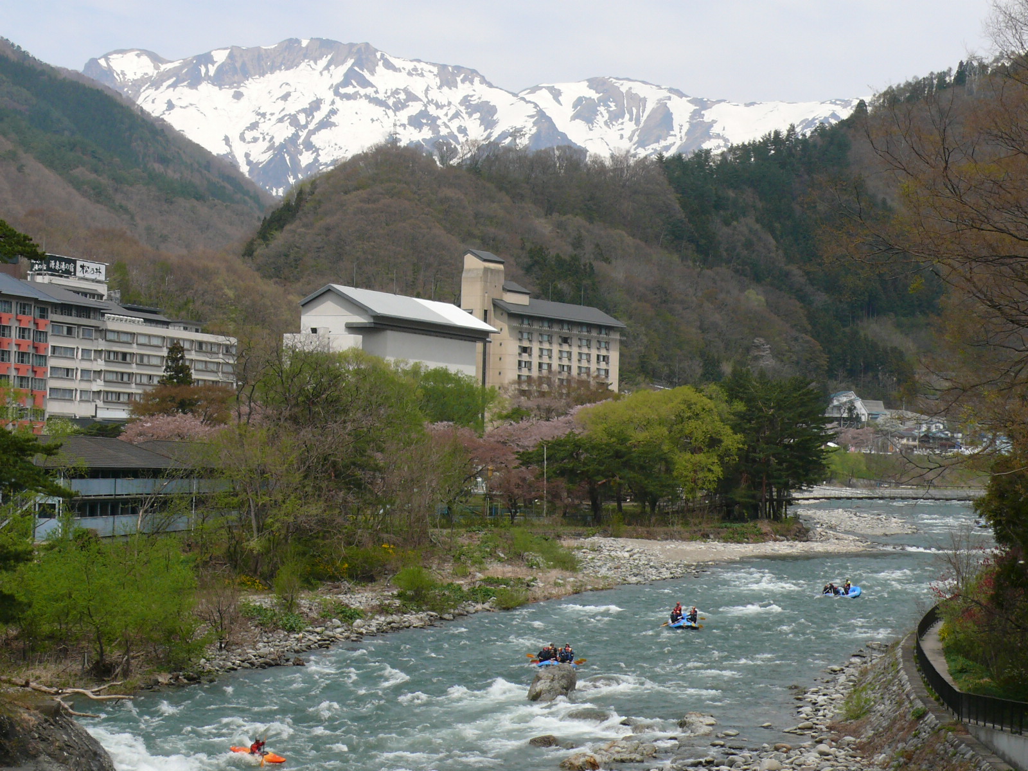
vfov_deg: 19.4
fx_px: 2257
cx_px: 514
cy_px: 386
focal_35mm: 76
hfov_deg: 25.7
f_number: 5.6
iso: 100
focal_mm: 11.6
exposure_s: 1/400
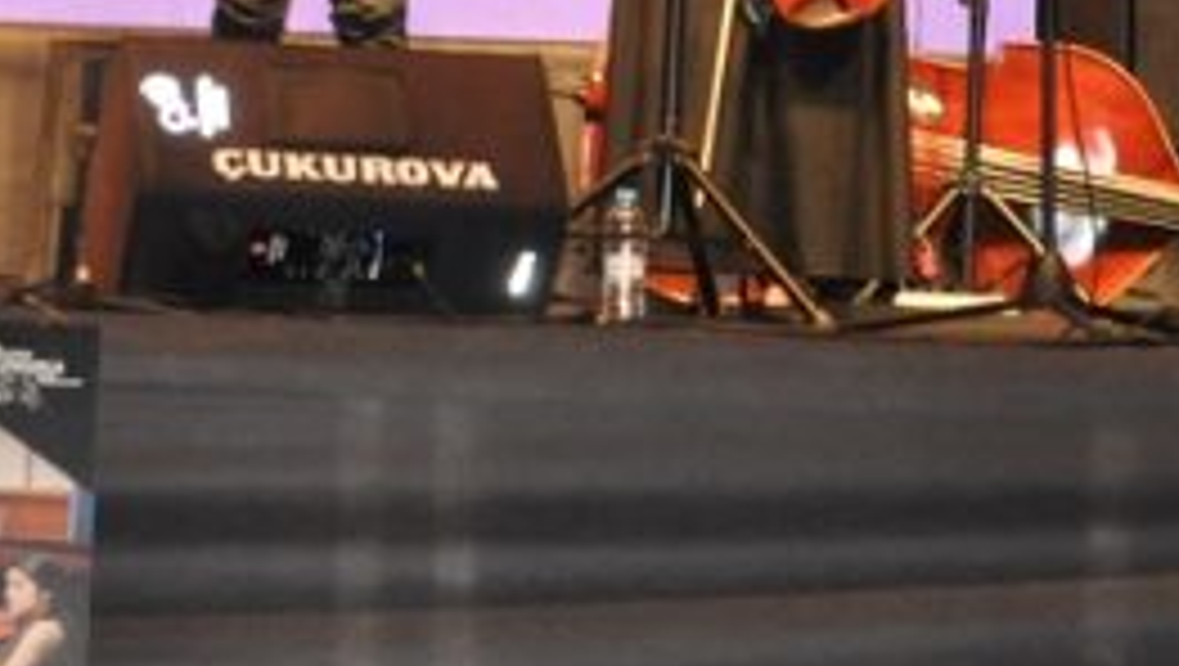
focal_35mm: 245
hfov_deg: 8.7
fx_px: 7667
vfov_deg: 4.9
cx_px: -220
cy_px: -207
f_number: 4.5
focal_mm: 40
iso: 1250
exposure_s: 1/60
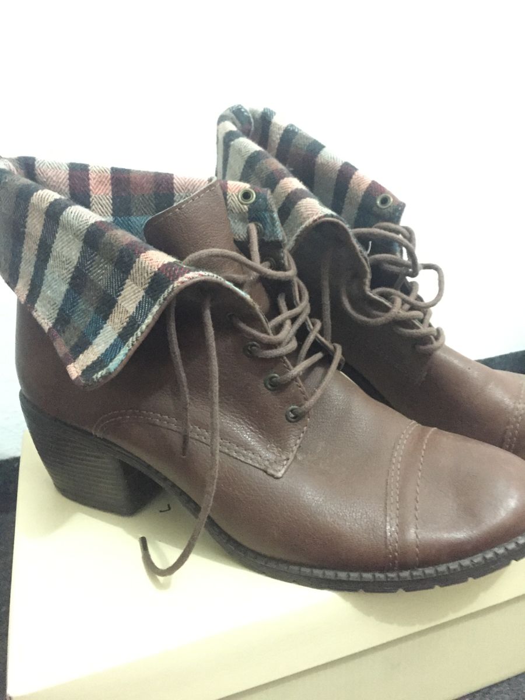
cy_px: 350
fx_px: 586
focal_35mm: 29
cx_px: 262
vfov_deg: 61.7
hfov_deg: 48.2
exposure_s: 1/15
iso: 2000
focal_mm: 4.15
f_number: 2.2
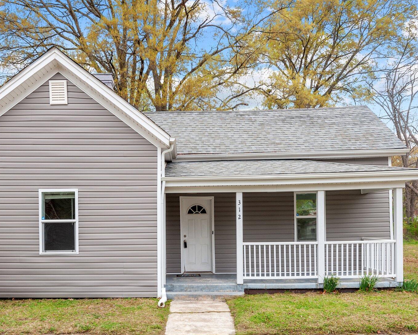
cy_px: 164
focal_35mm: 31
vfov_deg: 47.1
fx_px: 383
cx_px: 192
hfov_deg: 57.1
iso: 400
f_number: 7.1
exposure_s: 1/200
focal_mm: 22
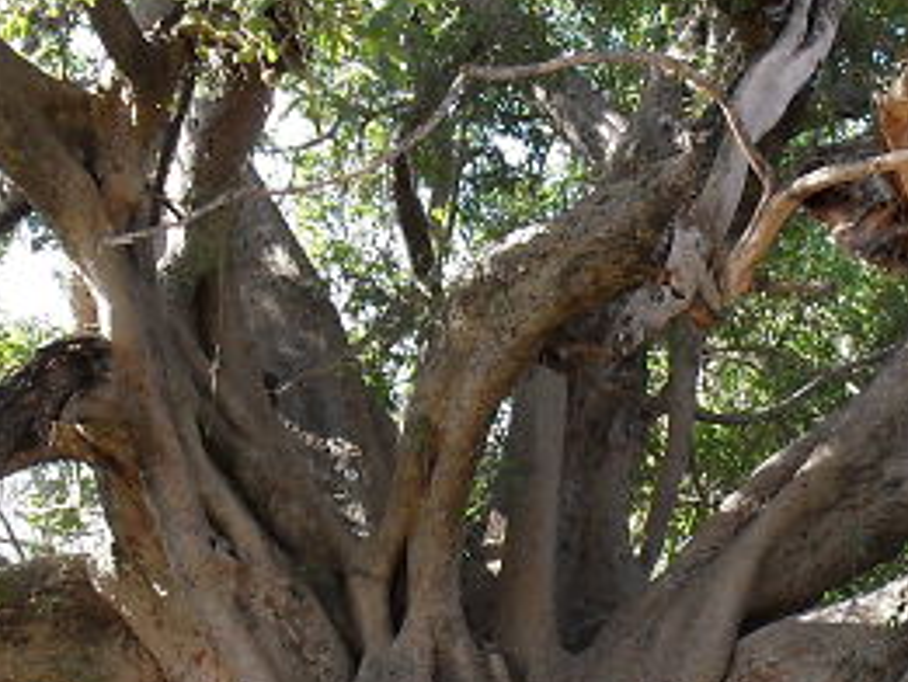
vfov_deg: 14.4
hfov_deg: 19.0
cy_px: 558
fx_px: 2677
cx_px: 744
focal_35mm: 102
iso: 80
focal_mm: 6.3
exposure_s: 1/125
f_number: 2.8
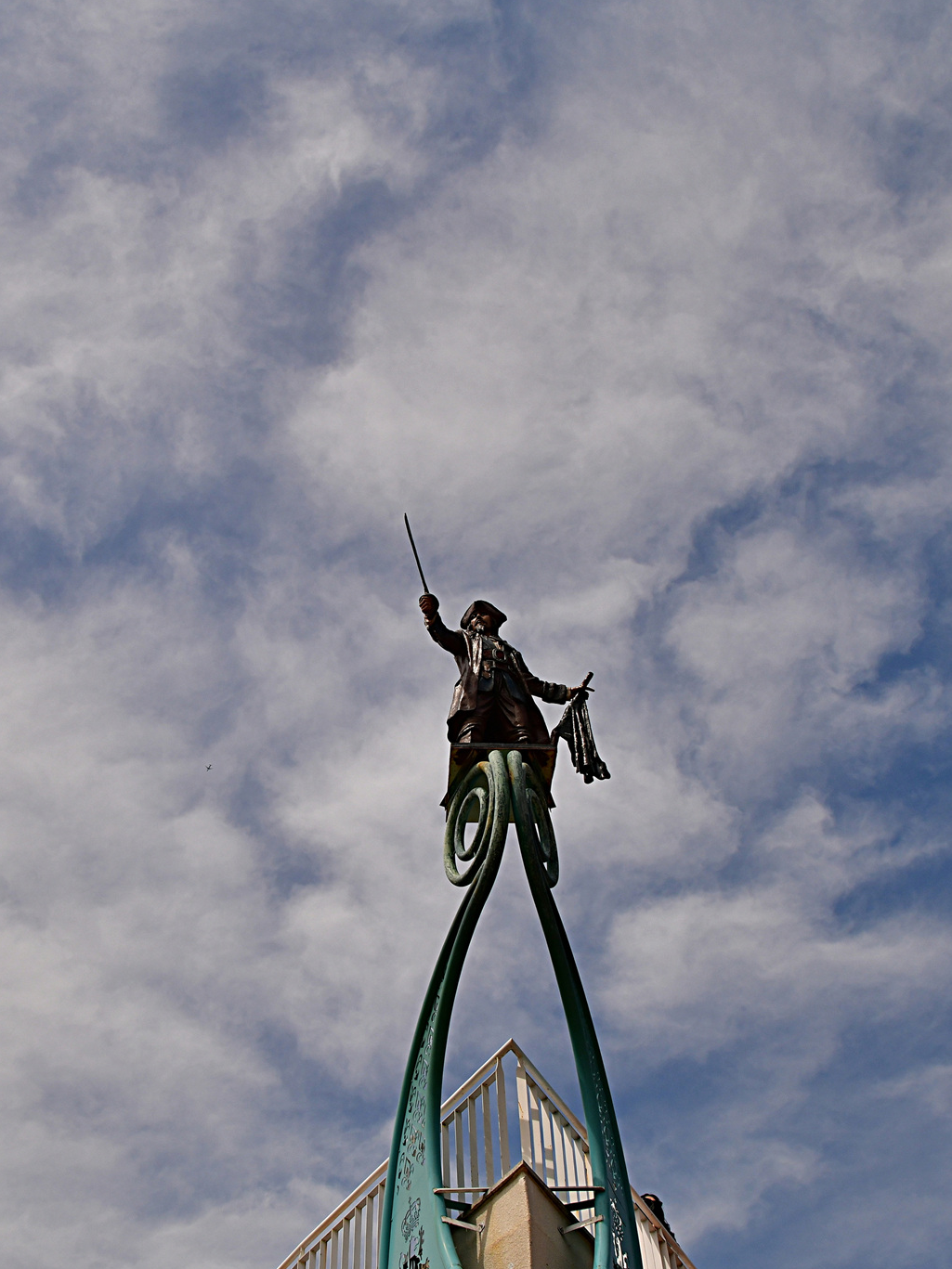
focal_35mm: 27
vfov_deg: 64.9
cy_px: 737
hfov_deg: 51.3
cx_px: 482
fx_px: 990
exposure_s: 1/100
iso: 200
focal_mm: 24
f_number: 9
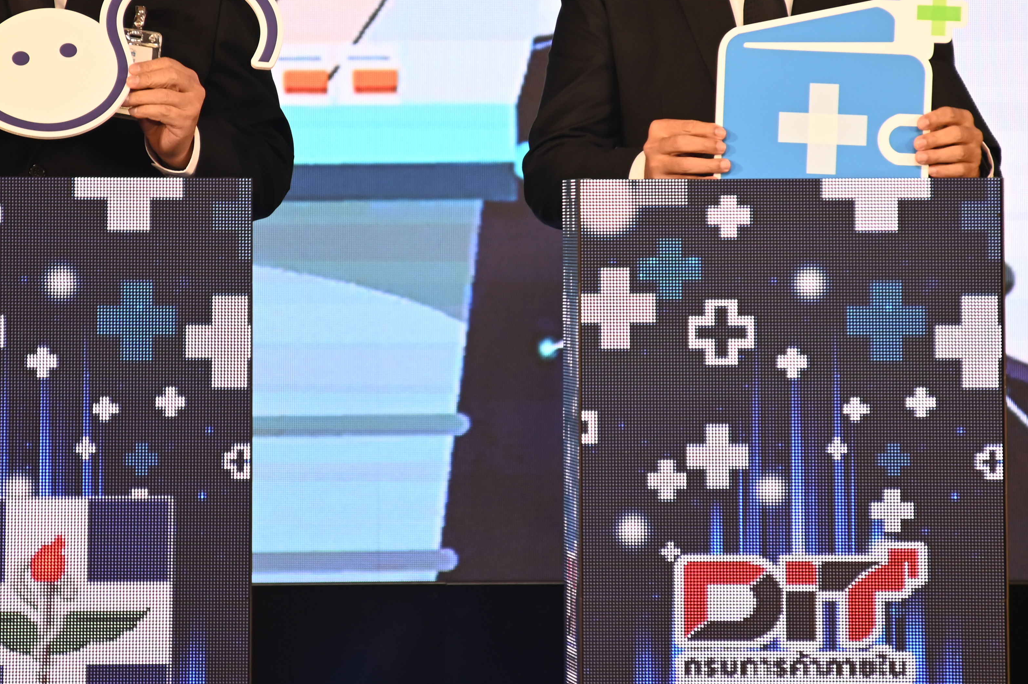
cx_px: 481
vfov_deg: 1.8
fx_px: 21858
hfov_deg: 2.7
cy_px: 135
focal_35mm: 766
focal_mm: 400
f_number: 5.6
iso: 900
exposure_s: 1/100
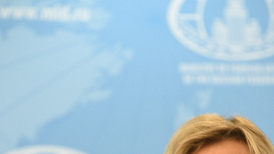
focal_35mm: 727
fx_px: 5283
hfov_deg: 3.0
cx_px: 137
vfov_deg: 1.7
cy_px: 198
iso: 5000
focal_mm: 300
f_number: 5.6
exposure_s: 1/125
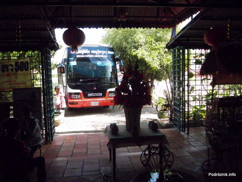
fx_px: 224
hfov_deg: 56.8
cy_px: 91
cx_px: 121
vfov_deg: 44.2
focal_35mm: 32
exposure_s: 1/1000
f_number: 8
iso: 1600
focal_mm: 5.7
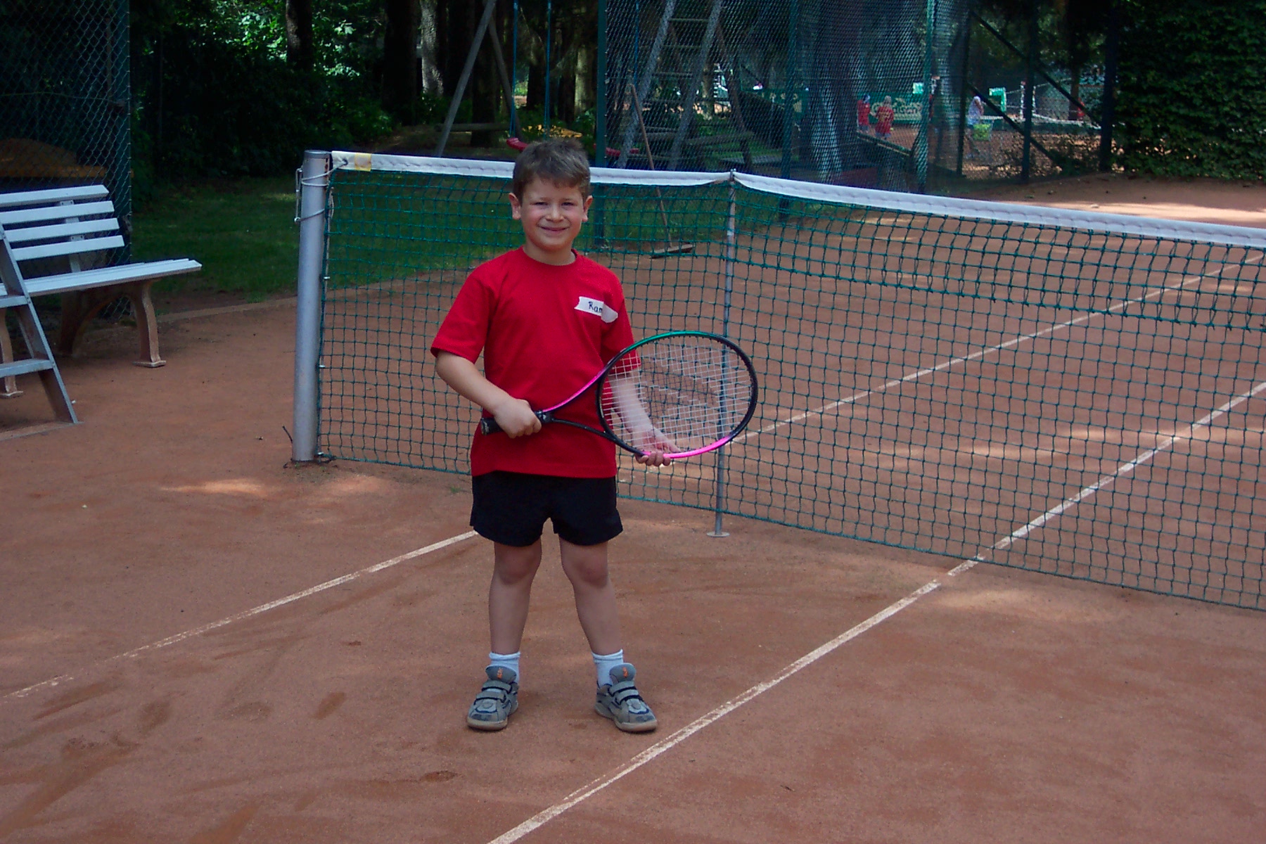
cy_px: 422
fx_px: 2215
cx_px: 633
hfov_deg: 31.9
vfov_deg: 21.6
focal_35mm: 63
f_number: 3.4
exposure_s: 1/500
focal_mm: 13.3
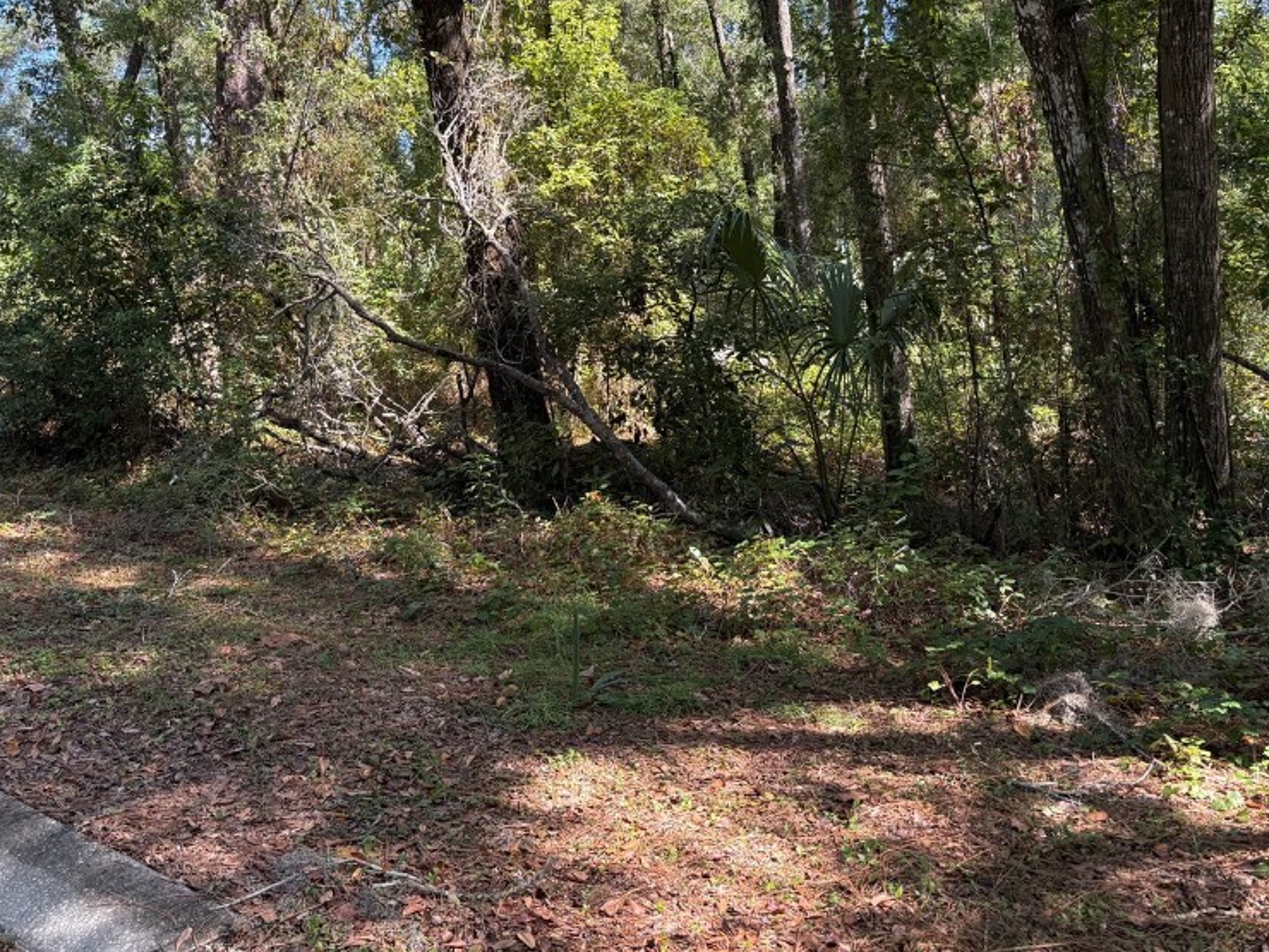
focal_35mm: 36
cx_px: 559
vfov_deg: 39.1
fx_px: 1320
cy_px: 295
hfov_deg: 51.2
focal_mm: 5.96
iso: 64
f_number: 1.6
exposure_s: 1/373
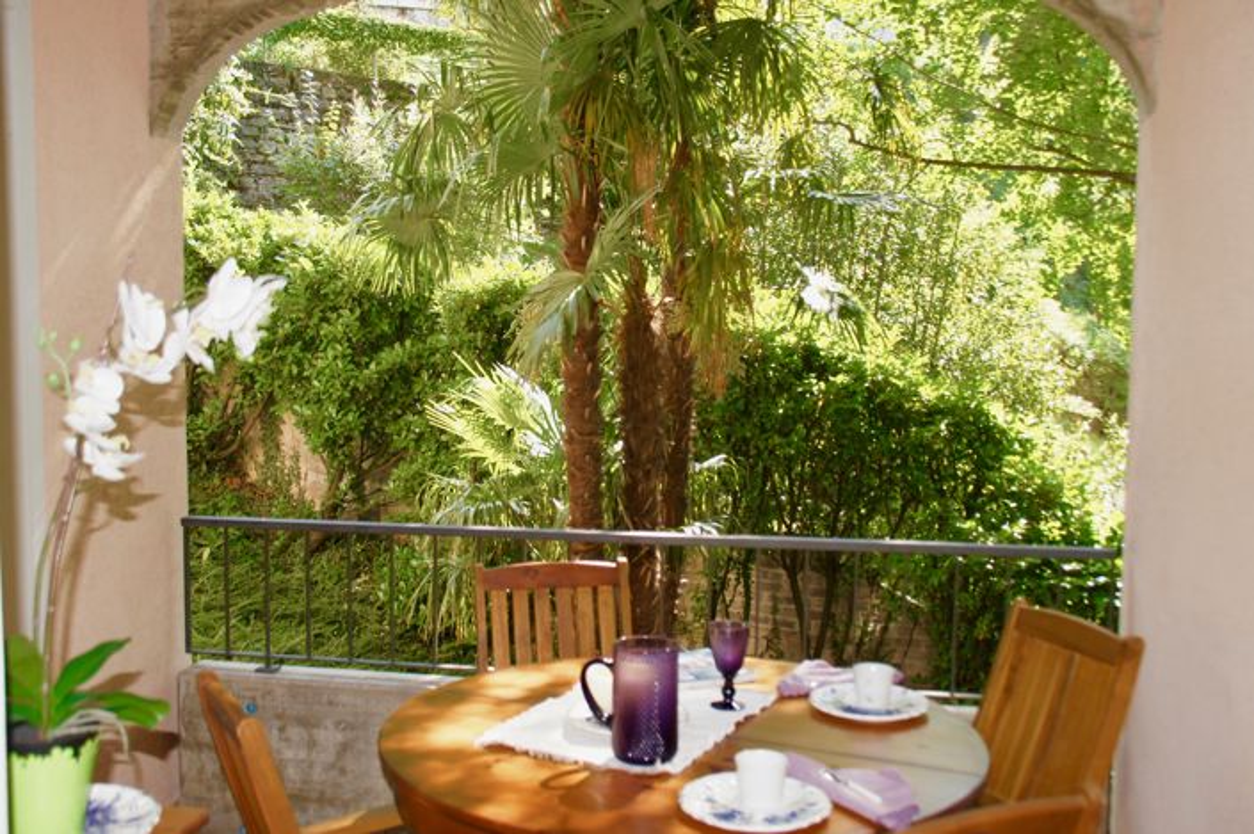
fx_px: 1253
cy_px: 417
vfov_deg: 36.8
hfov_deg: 53.2
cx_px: 627
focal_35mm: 36
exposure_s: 1/80
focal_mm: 24
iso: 100
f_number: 4.5
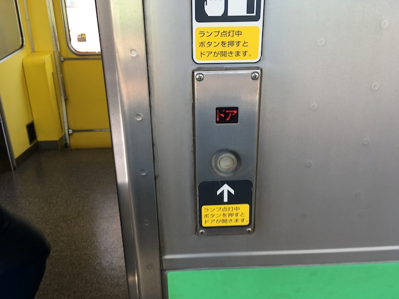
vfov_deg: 48.2
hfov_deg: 61.7
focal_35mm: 29
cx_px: 200
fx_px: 334
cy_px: 150
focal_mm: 4.15
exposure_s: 1/60
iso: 32
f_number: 2.2
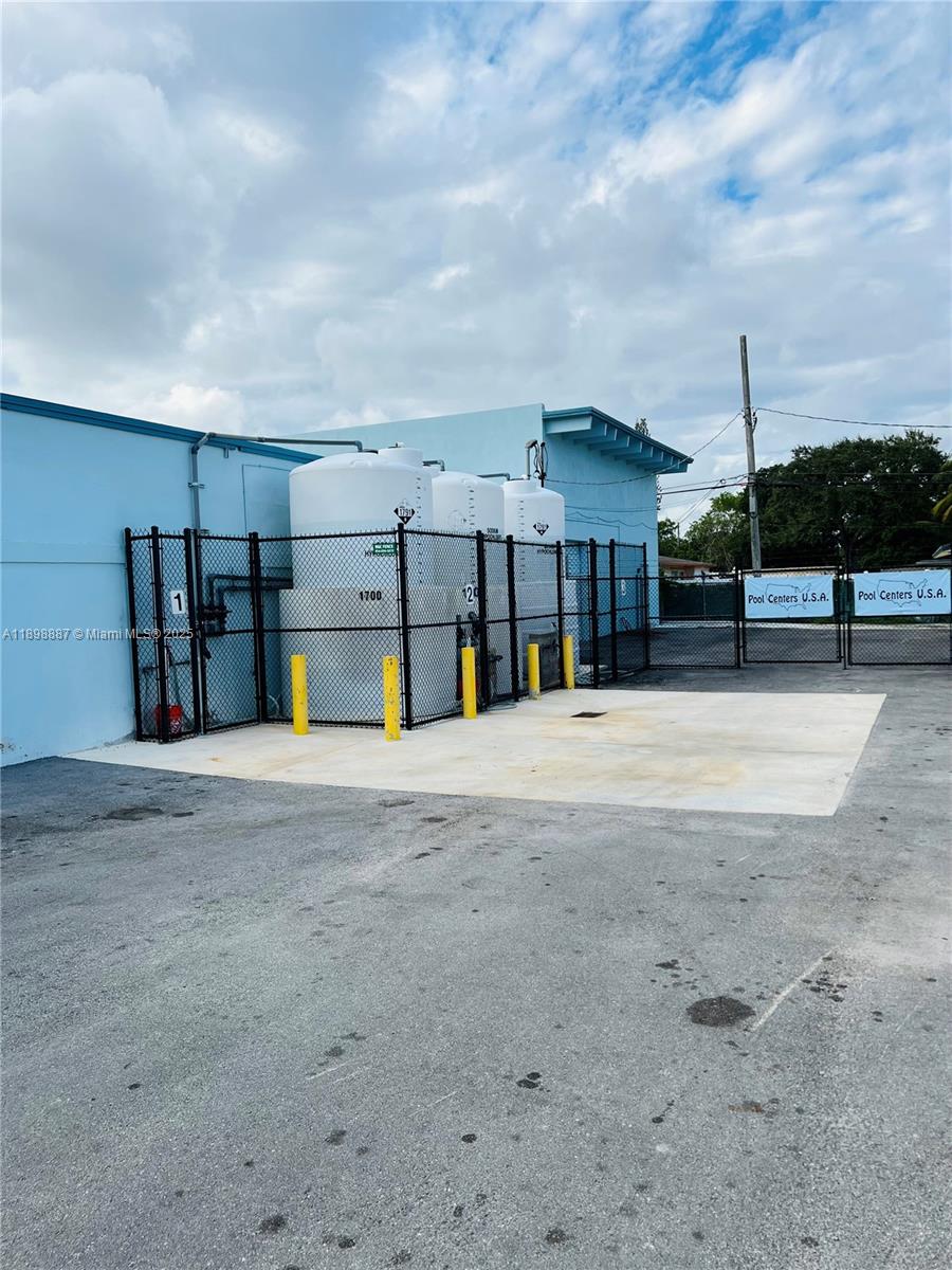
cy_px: 635
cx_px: 476
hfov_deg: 53.1
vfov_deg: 67.3
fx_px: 953
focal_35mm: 26
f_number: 1.5
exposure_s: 1/2695
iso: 50
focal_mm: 5.7
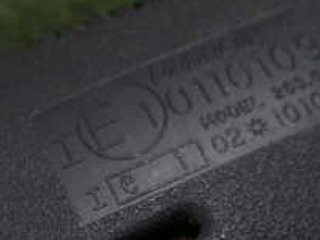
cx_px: 41
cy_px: 284
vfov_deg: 18.8
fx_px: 684
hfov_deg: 25.6
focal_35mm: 74
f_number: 2
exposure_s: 1/60
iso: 200
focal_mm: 4.5
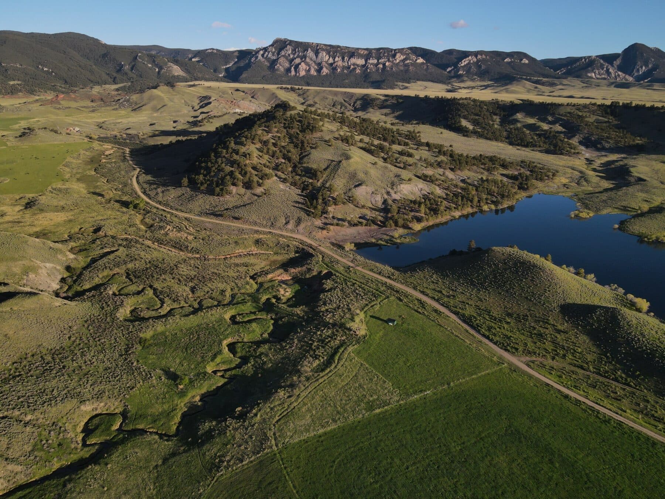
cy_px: 250
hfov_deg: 71.6
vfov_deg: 56.8
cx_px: 332
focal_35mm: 24
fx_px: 461
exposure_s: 1/40
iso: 100
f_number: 2.8
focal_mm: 4.5
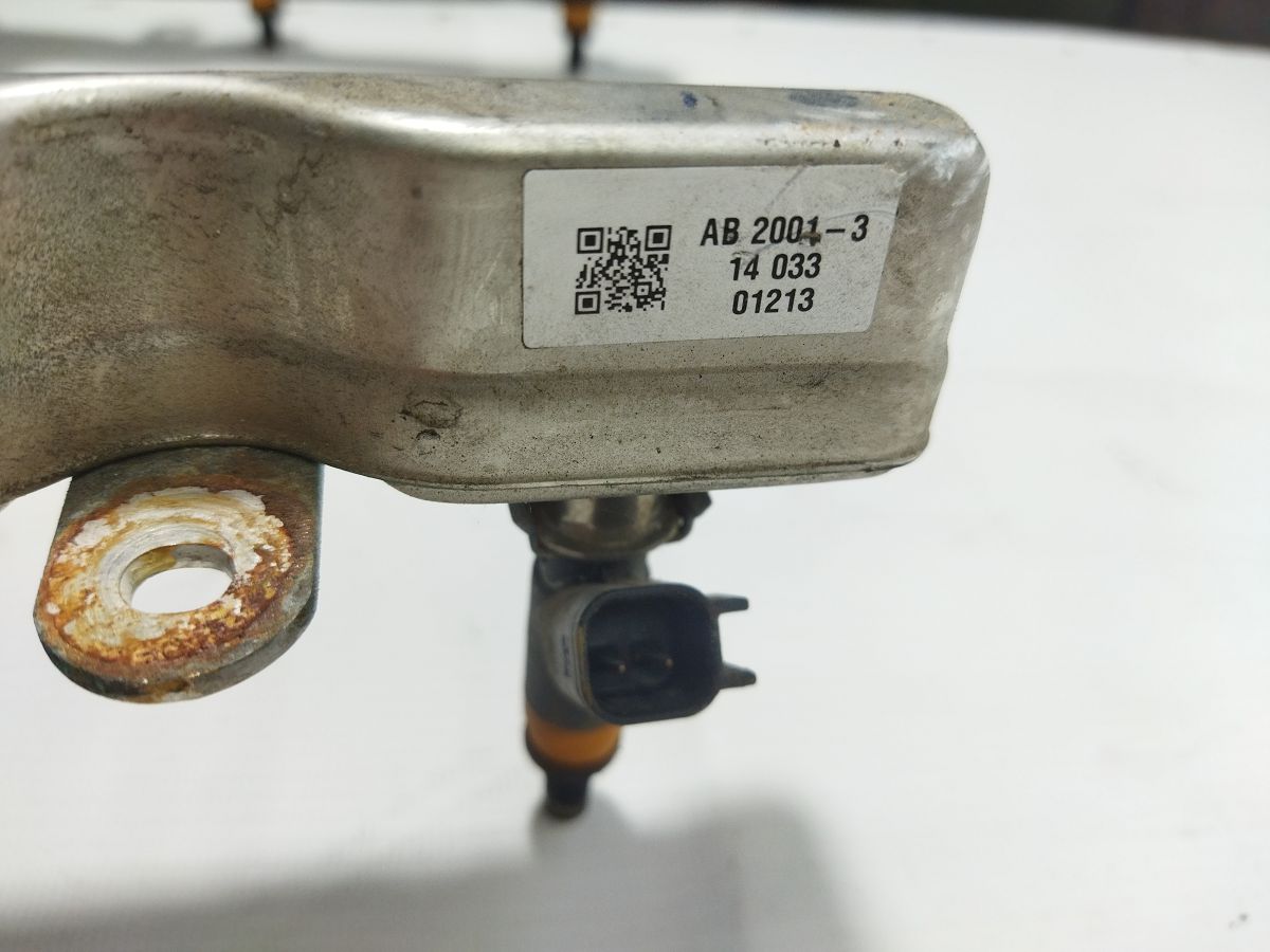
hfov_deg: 65.3
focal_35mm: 27
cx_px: 635
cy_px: 476
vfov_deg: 51.4
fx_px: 991
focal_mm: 4.71
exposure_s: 1/100
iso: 142
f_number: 1.79
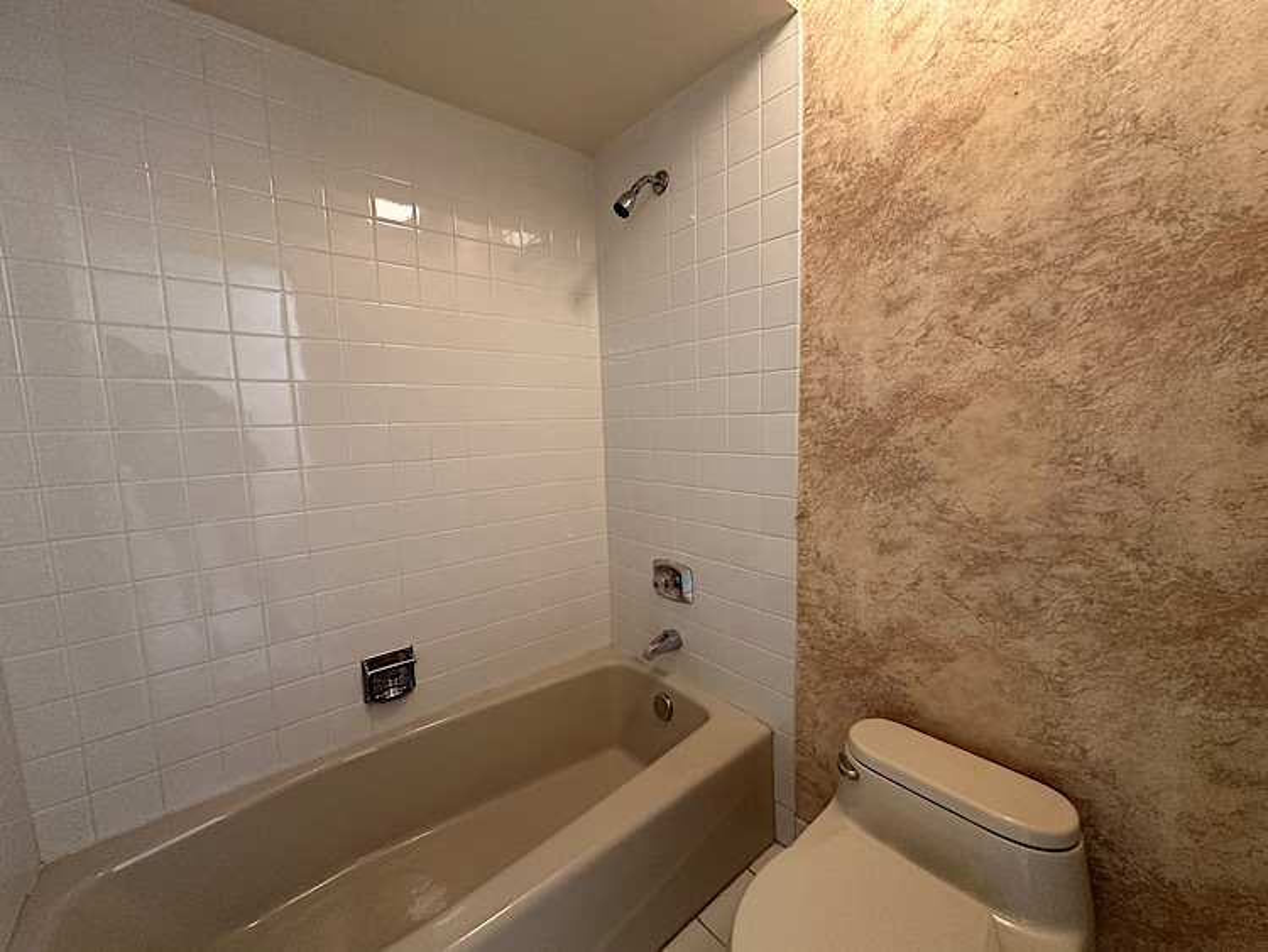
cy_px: 476
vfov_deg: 85.7
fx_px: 513
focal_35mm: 14
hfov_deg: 102.0
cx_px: 634
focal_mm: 2.22
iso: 500
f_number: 2.2
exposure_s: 1/60
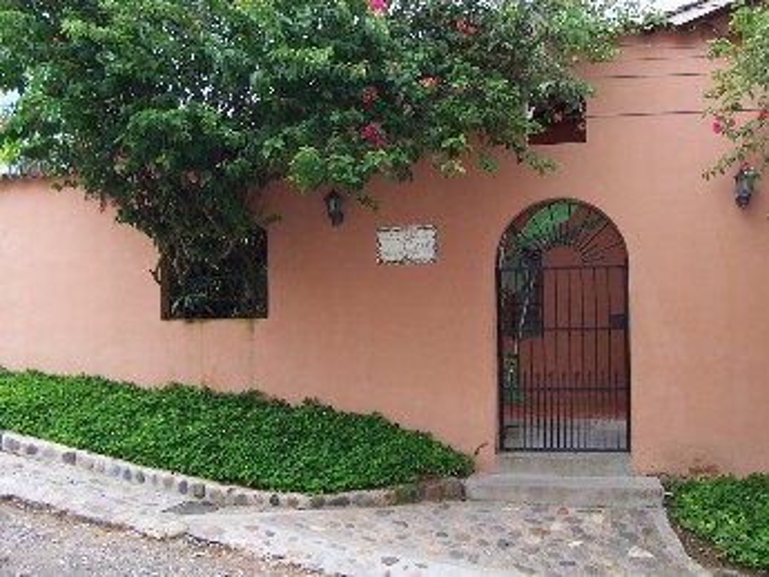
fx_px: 822
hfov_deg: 50.1
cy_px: 288
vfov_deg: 38.7
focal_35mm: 37
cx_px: 384
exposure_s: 1/250
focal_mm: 5.6
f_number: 2.8
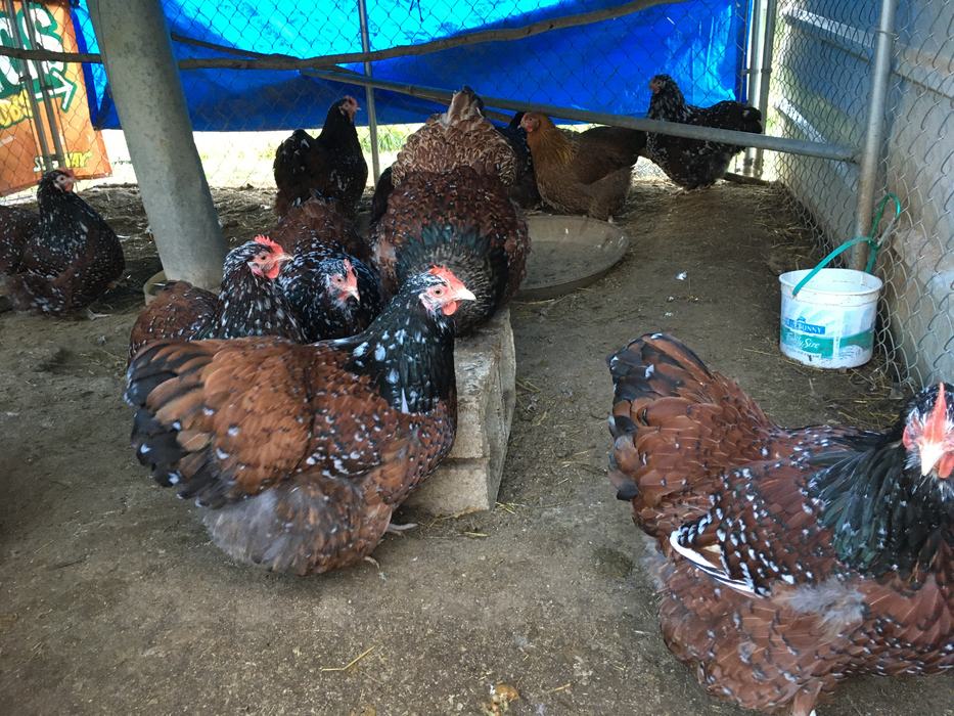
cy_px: 358
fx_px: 799
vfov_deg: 48.2
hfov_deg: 61.7
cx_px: 477
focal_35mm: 29
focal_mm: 4.15
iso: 125
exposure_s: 1/30
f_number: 2.2
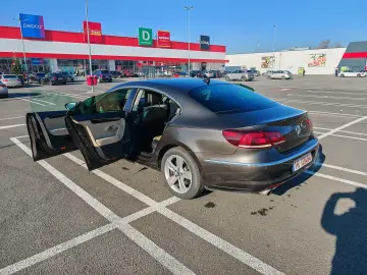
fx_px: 254
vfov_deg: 56.8
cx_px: 184
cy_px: 138
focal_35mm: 24
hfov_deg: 71.6
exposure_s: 1/7400
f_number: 2
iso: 100
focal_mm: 6.83
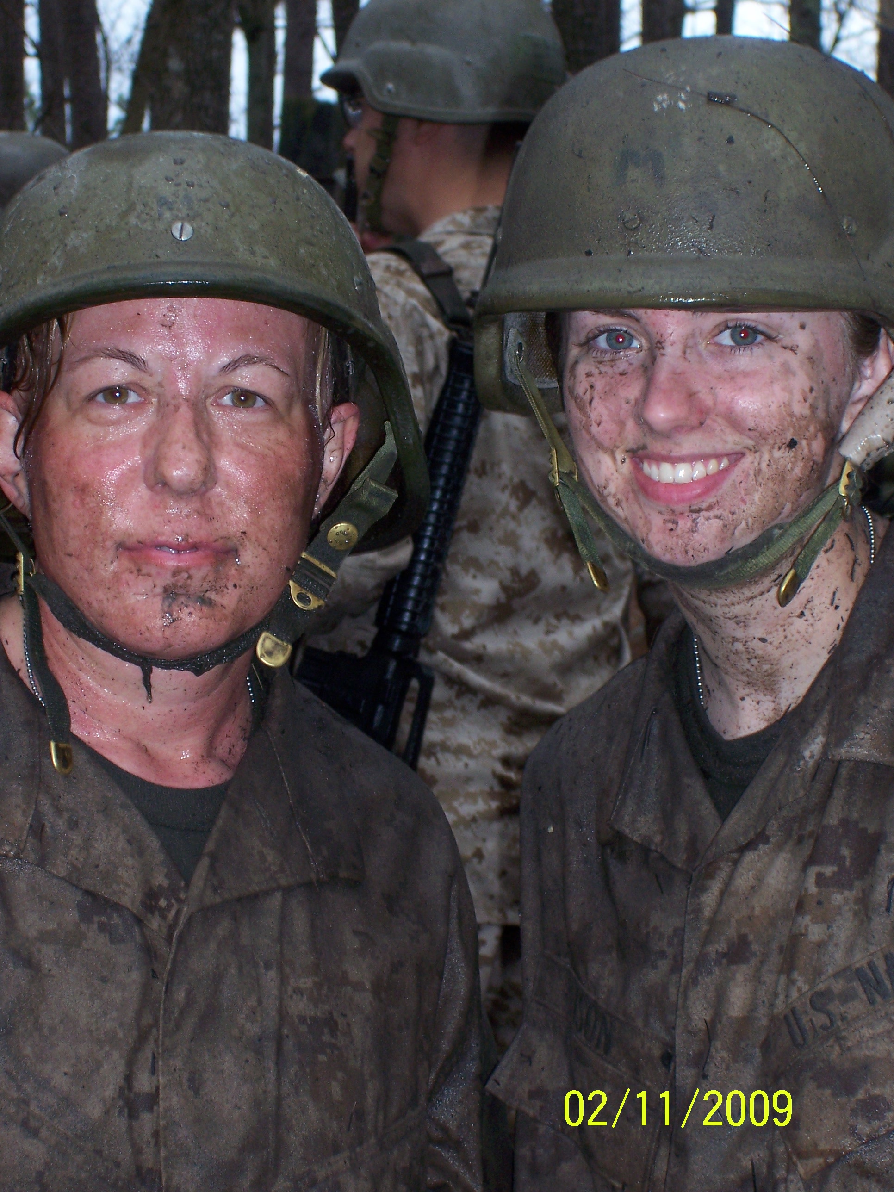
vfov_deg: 18.2
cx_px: 447
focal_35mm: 108
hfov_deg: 13.7
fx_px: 3719
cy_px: 596
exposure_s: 1/125
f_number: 4.8
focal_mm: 18.6
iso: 125
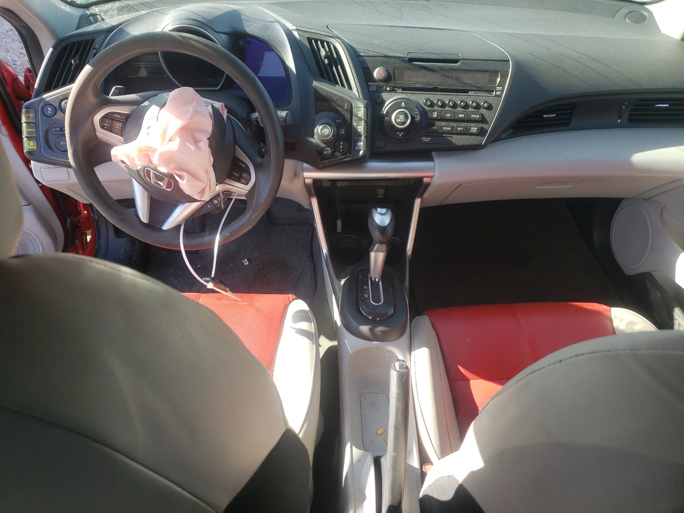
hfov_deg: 67.3
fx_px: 514
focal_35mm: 26
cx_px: 342
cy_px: 256
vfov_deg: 53.1
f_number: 1.5
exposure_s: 1/312
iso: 50
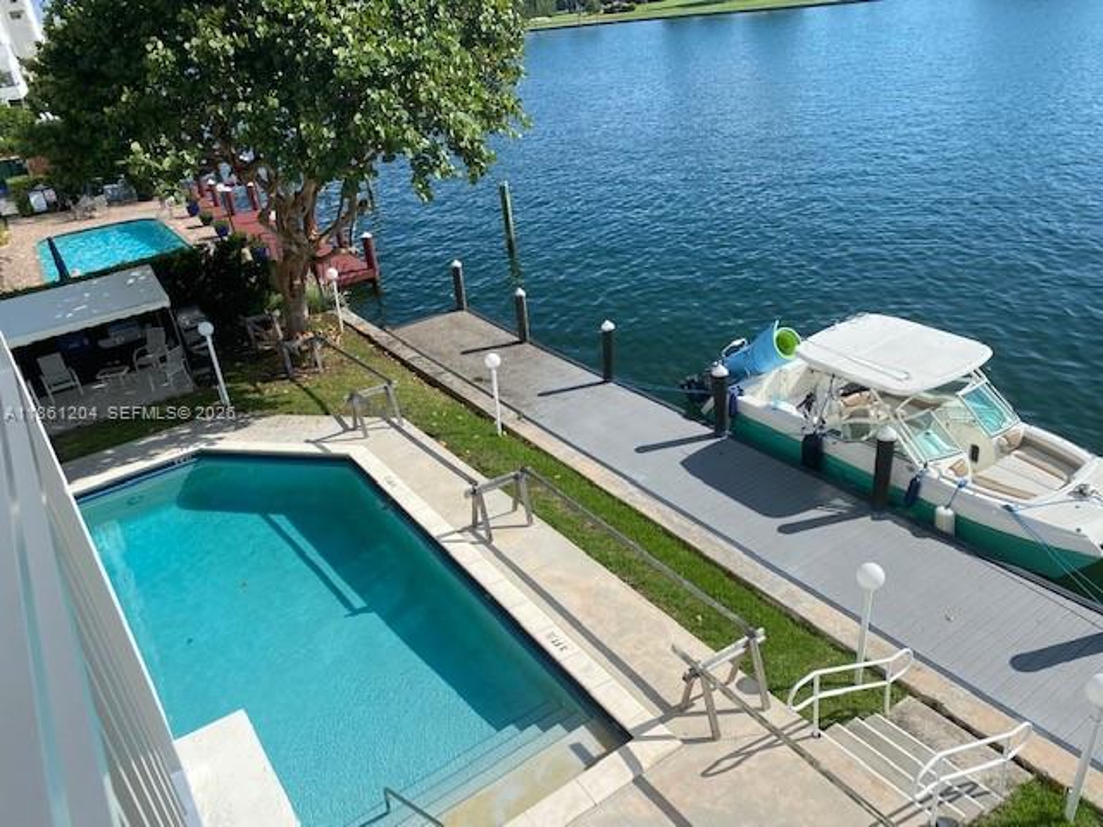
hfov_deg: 67.3
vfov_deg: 53.1
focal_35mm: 26
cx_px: 552
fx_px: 828
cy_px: 414
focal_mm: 4.25
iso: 32
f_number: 1.8
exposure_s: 1/3497
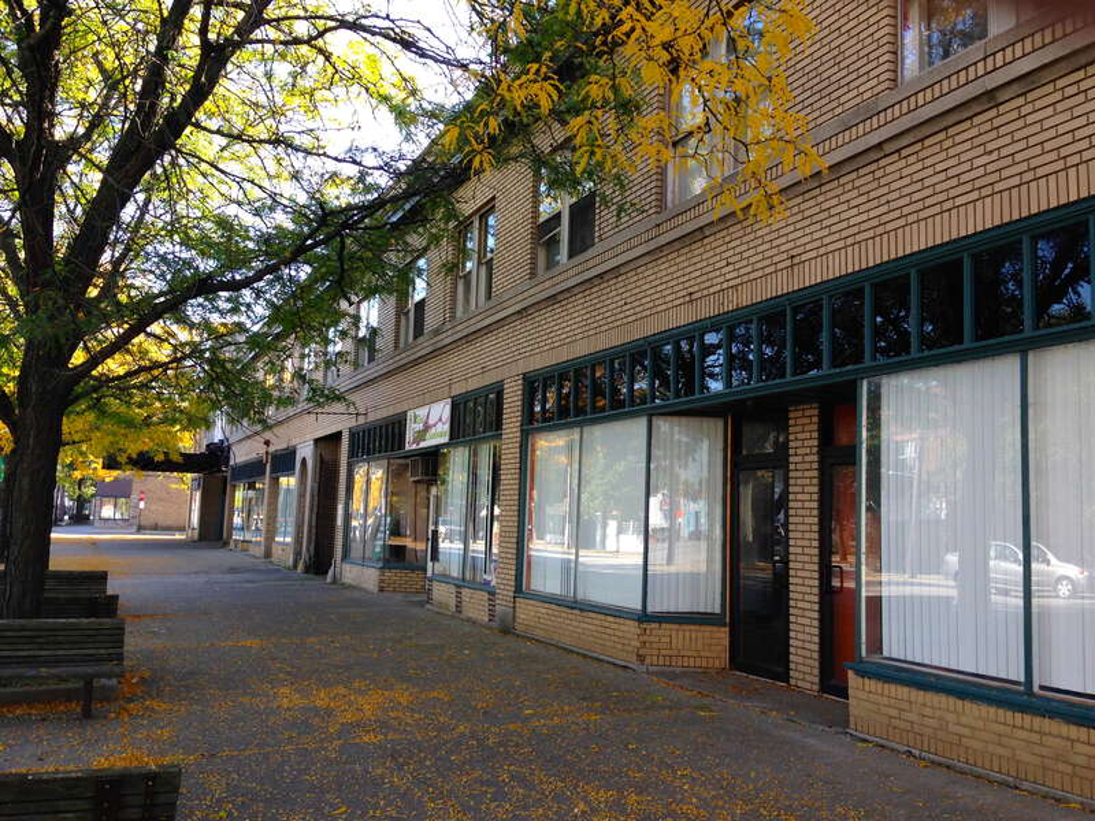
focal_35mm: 33
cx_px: 548
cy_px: 410
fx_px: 1044
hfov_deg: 55.4
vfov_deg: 42.9
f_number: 2.4
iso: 50
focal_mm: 4.12
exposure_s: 1/190
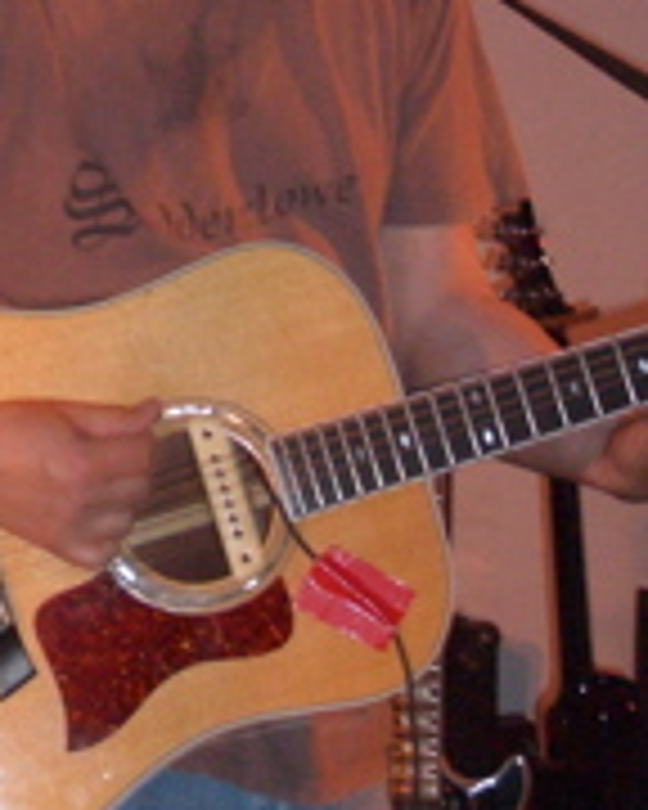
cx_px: 304
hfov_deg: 7.7
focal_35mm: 201
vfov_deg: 9.6
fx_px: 4819
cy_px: 342
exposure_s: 1/60
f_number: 3.9
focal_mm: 12.2
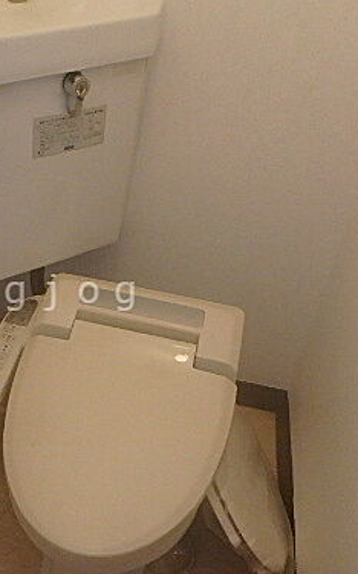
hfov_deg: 32.0
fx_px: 594
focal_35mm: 38
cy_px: 292
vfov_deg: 51.6
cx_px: 38
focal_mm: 3.7
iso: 1000
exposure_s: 1/30
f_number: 6
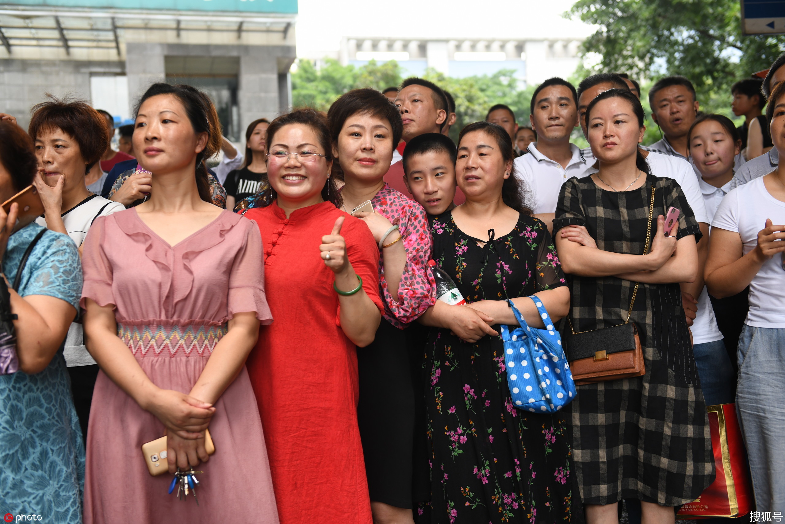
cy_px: 262
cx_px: 392
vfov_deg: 29.9
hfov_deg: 43.6
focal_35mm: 45
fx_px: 981
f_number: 3.5
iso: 400
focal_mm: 45
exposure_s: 1/500
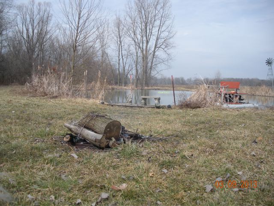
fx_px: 285
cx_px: 137
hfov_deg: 51.4
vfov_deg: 39.7
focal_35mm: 36
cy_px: 103
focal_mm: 6.3
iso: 64
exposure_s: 1/629
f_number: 3.5
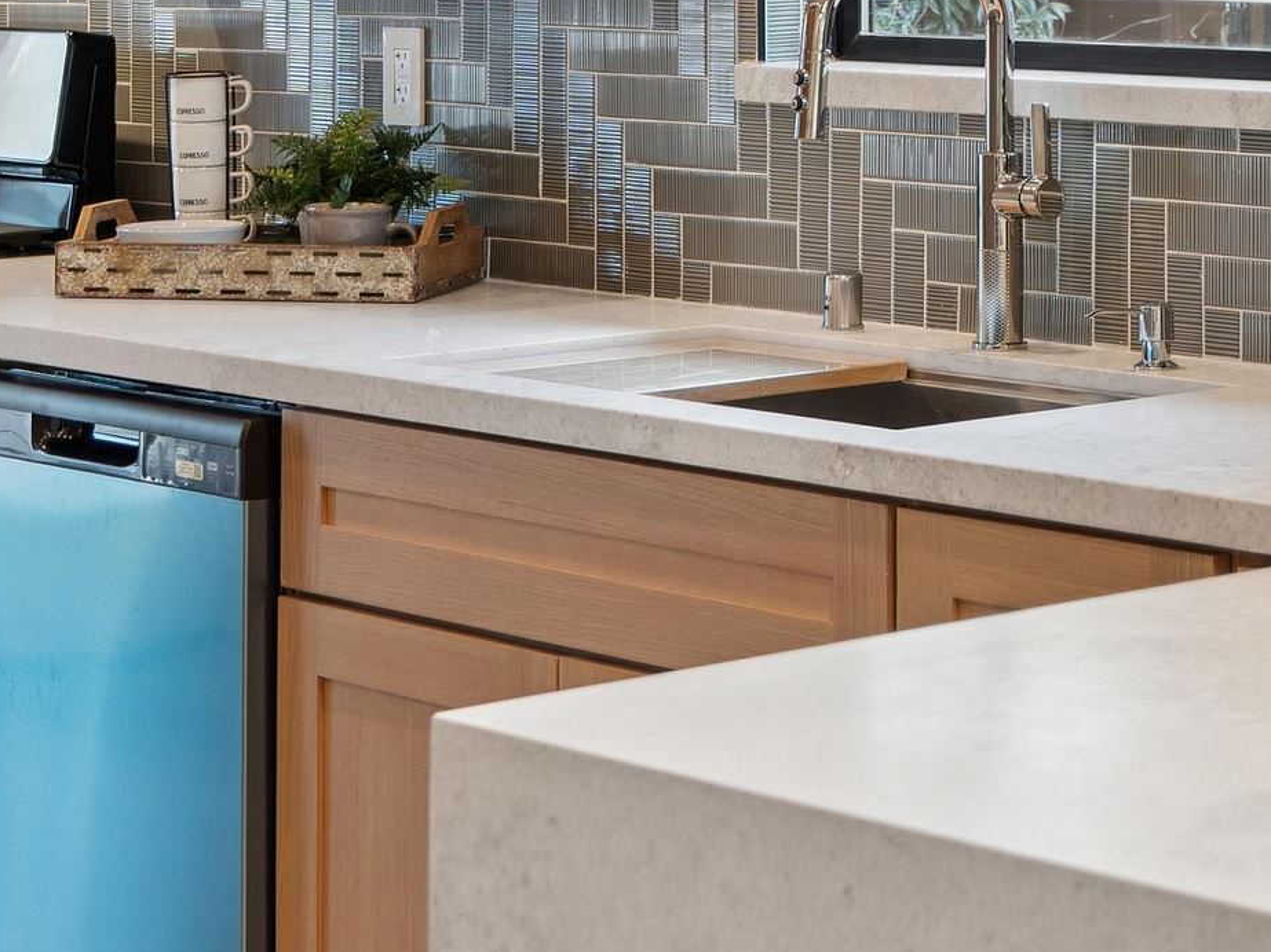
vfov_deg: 13.0
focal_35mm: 112
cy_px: -118
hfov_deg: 17.3
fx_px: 4112
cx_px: 1197
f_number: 5.6
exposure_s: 1/40
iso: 320
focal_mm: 35
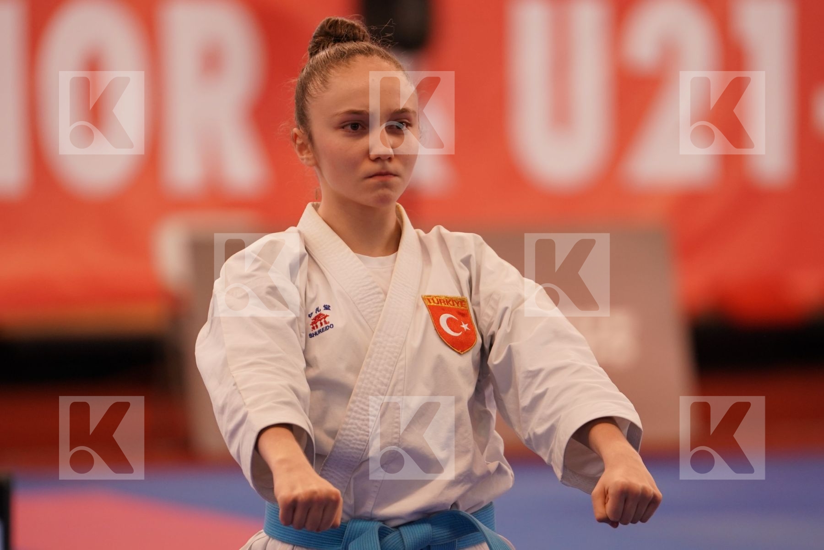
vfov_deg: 4.6
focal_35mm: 300
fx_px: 6866
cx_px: 412
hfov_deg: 6.9
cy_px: 275
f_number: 2.8
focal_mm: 200
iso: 800
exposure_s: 1/500
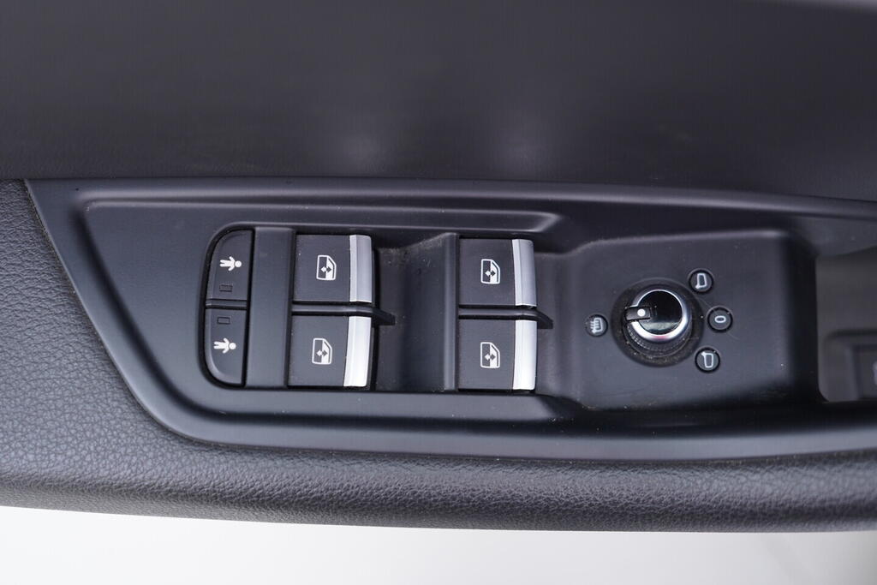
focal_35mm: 36
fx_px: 877
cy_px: 292
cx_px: 438
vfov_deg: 36.9
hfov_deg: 53.1
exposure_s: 1/40
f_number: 2.8
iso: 250
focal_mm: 24
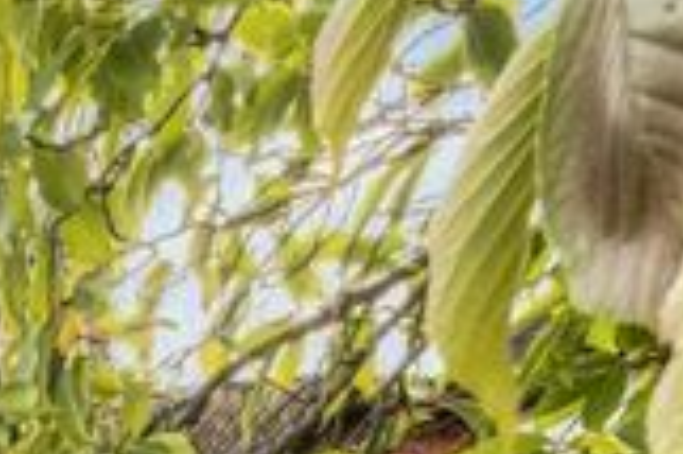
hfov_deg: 21.7
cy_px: 919
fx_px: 1156
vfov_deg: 16.6
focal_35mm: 61
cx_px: -535
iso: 320
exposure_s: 1/125
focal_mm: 14
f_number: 10
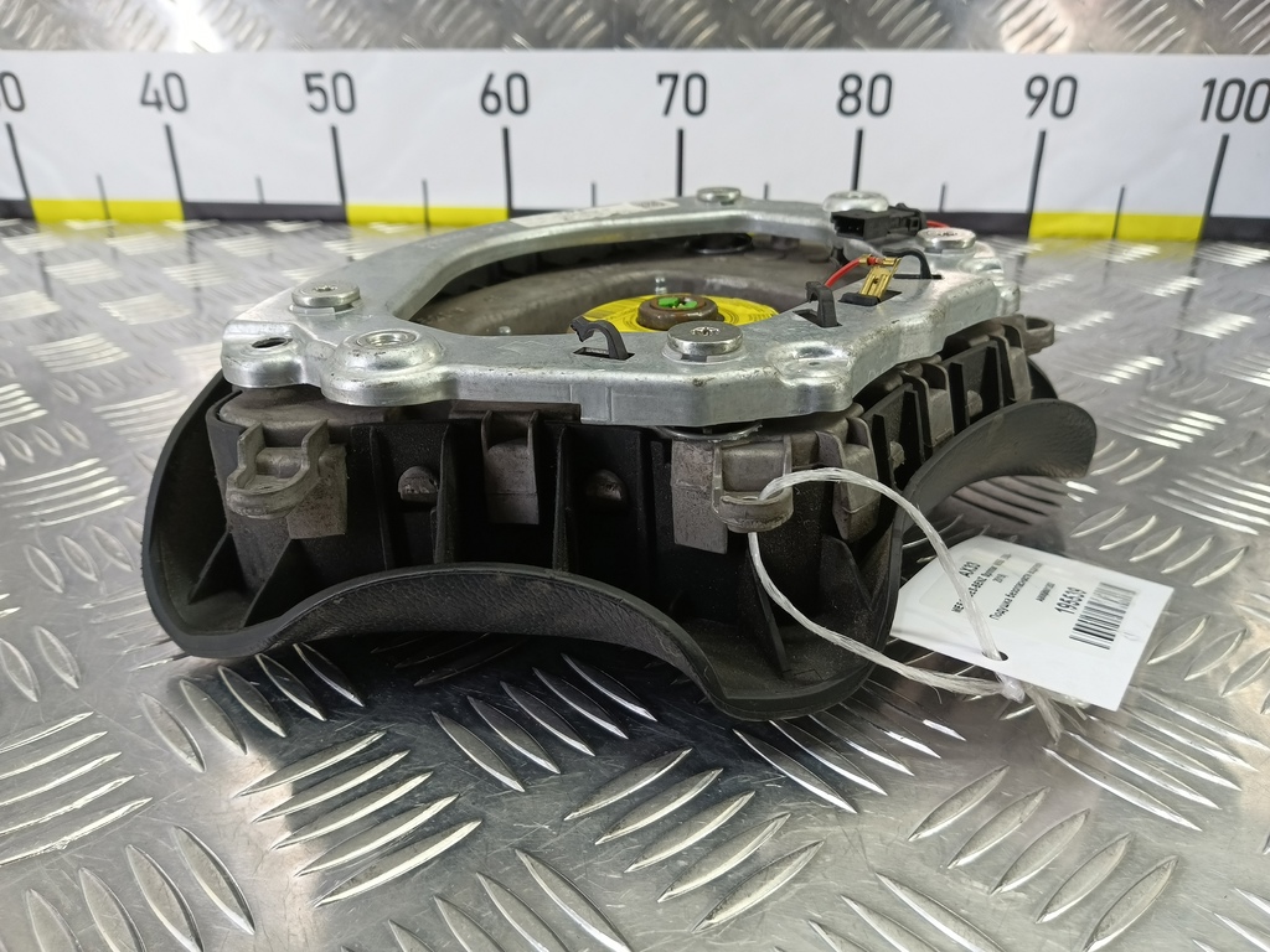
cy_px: 476
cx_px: 635
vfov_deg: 58.9
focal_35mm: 23
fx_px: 844
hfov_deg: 73.9
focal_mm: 4.11
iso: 146
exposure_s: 1/50
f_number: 1.6
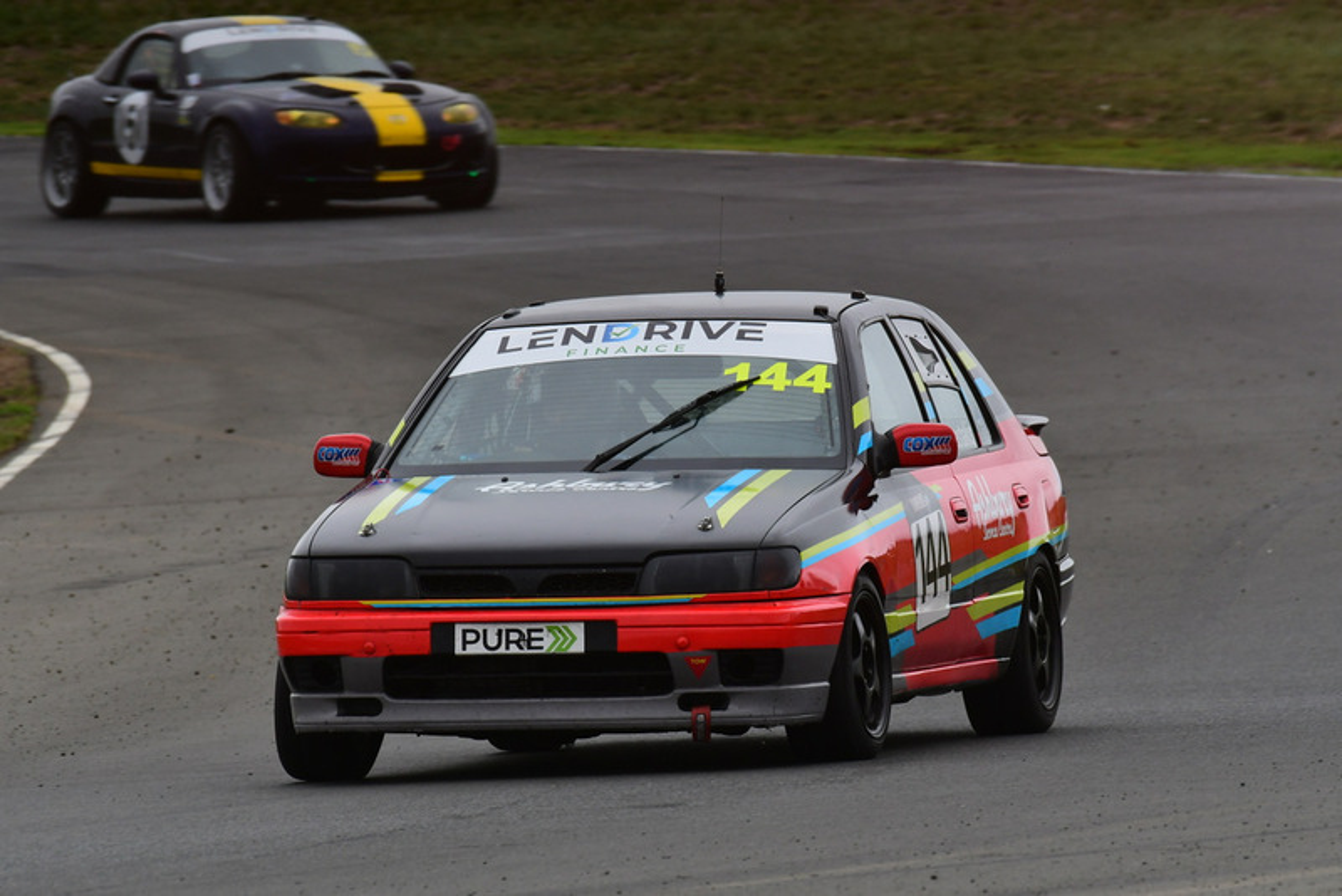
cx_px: 671
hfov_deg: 2.7
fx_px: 27967
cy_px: 448
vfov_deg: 1.8
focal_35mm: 750
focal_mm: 500
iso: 640
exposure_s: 1/640
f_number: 10
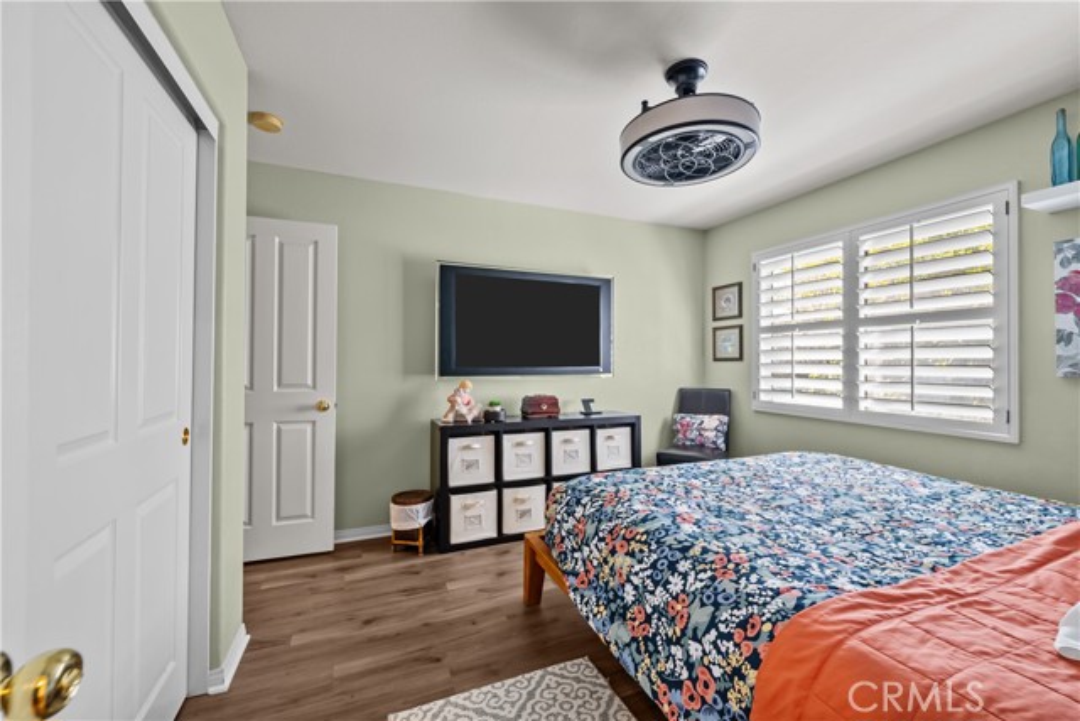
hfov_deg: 104.2
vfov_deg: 81.2
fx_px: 420
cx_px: 540
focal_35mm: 14
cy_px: 360
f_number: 9
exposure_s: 1.3
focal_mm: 14
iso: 100
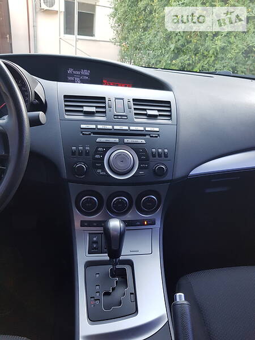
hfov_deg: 53.1
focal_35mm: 26
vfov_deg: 67.3
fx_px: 255
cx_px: 128
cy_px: 170
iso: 64
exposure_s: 1/50
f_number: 1.7
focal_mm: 4.2
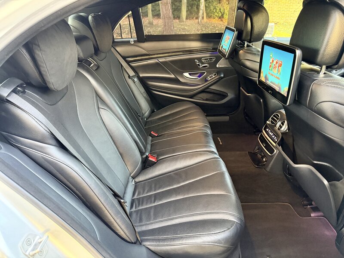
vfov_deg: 56.8
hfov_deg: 71.6
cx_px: 172
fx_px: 239
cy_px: 129
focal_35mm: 24
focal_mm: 6.76
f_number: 1.78
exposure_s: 1/44
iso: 800
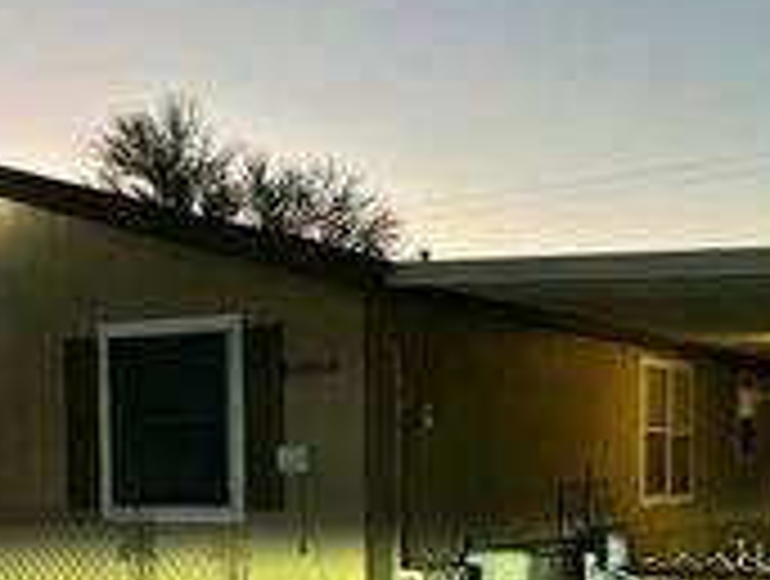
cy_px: 528
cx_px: 297
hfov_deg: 27.6
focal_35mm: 70
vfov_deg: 20.6
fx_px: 1560
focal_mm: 6.86
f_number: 1.78
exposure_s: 1/60
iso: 800
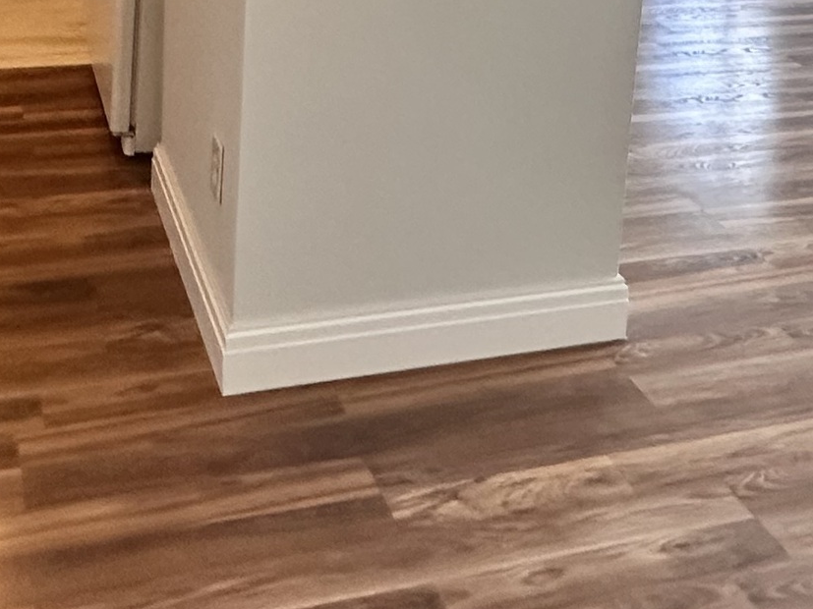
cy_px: -158
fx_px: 1221
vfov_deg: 24.8
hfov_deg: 36.7
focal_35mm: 52
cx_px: 317
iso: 400
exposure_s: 1/60
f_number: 2.2
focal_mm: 2.22
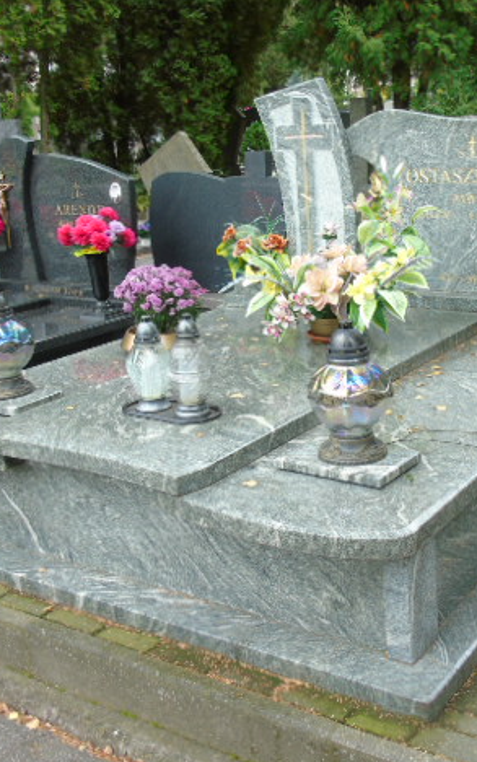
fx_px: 873
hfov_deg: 30.2
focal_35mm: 42
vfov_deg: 47.2
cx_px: 340
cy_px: 376
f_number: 3.6
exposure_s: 1/80
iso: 80
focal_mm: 5.2
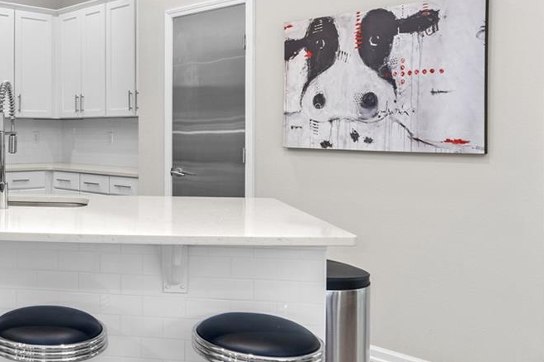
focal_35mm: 39
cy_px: 140
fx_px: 589
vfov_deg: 34.0
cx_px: 12
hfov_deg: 43.2
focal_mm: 16
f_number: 8
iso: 400
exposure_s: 1/1.67
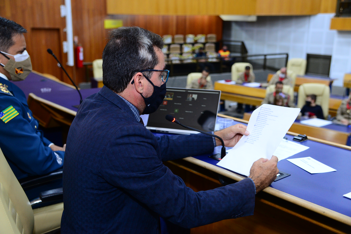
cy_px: 117
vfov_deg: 30.5
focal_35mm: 44
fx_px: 429
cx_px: 176
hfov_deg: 44.5
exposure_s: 1/60
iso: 1600
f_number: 4
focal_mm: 44
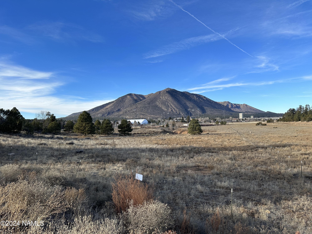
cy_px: 117
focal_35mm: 24
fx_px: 216
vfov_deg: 56.8
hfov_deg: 71.6
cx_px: 156
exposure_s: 1/2591
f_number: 1.78
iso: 80
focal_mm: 6.86
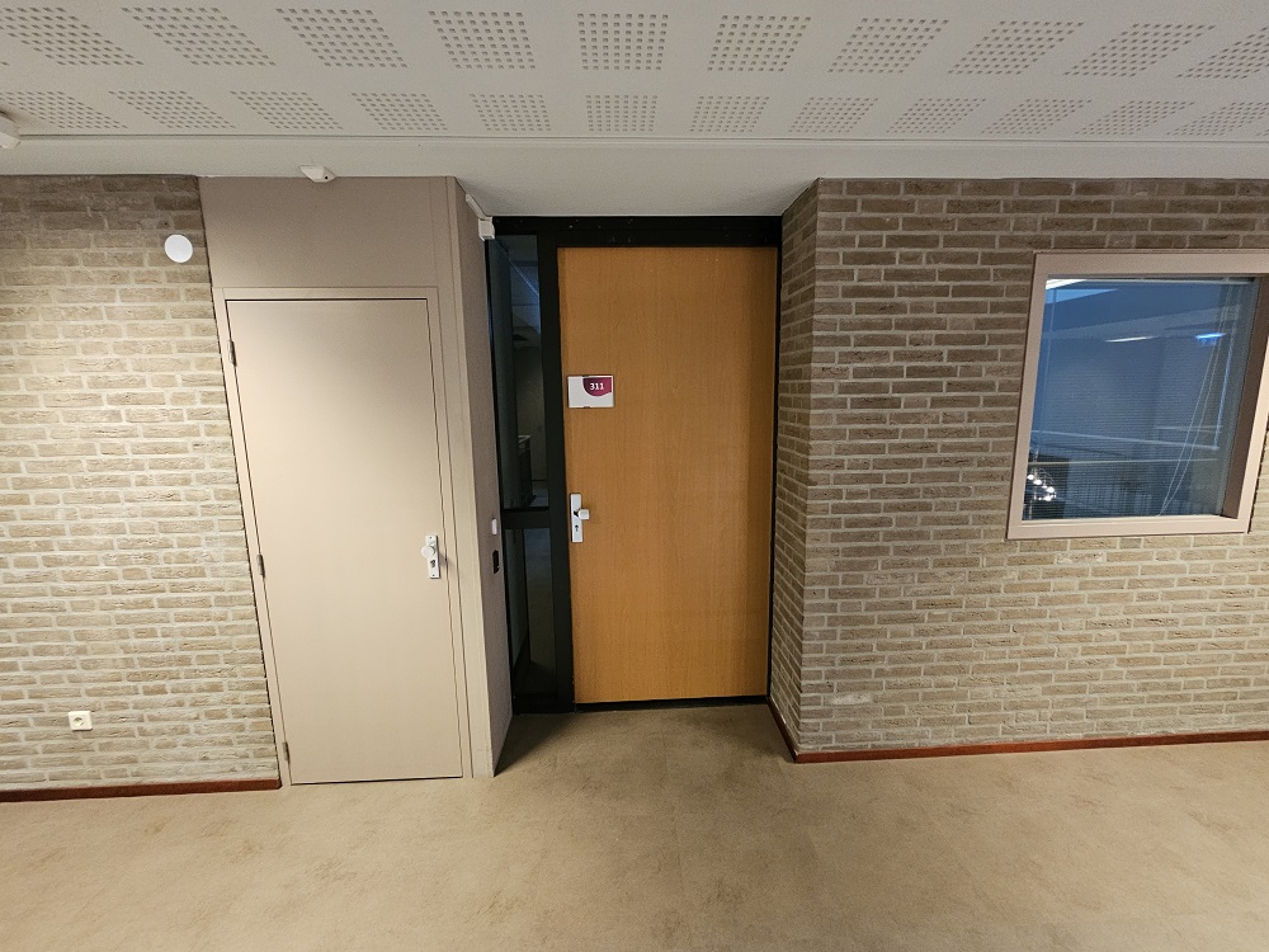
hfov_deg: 106.2
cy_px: 476
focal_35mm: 13
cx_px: 634
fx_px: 477
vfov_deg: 89.9
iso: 500
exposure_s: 1/33
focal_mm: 2.2
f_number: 2.2
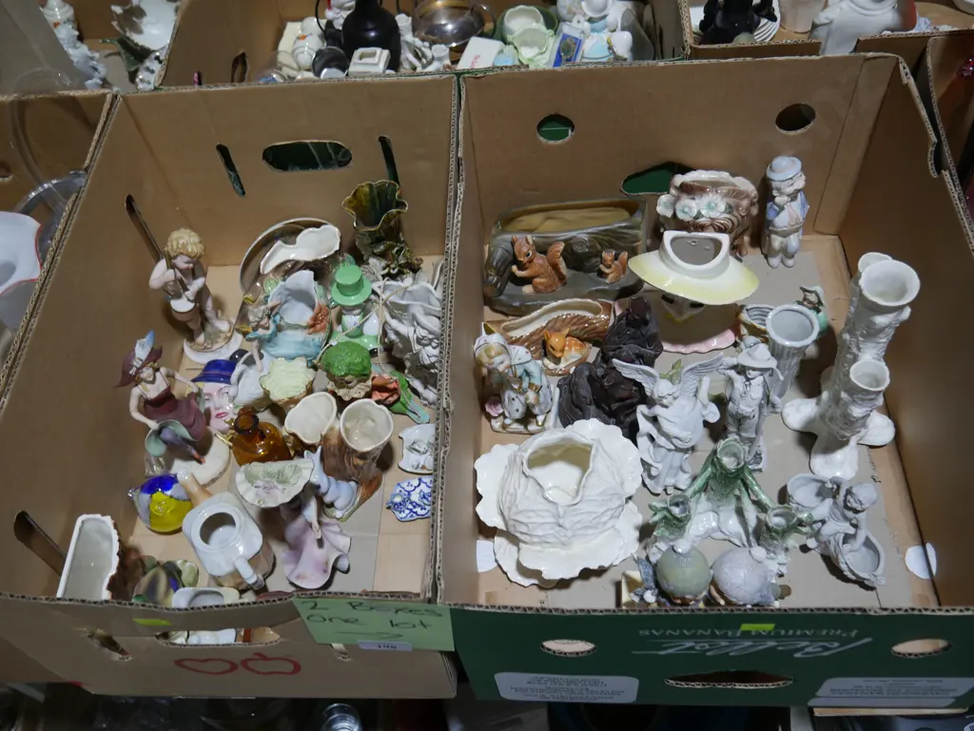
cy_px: 366
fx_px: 901
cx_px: 487
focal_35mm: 32
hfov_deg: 56.8
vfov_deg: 44.2
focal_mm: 16
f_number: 3.6
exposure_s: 1/100
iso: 200
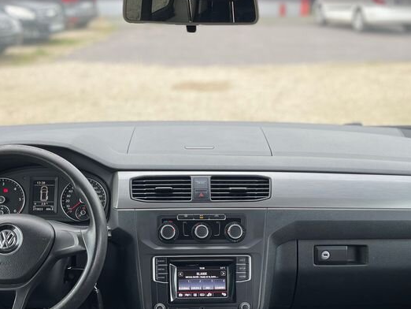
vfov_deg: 28.5
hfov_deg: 37.5
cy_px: 194
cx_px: 213
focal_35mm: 51
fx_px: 606
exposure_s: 1/121
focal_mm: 5.1
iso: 32
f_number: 1.6
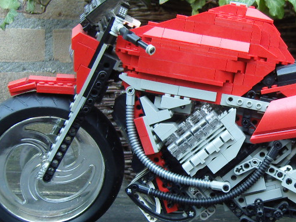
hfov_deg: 27.5
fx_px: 590
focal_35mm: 69
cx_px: 247
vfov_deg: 21.3
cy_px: 123
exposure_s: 1/40
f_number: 2.8
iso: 160
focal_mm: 7.3
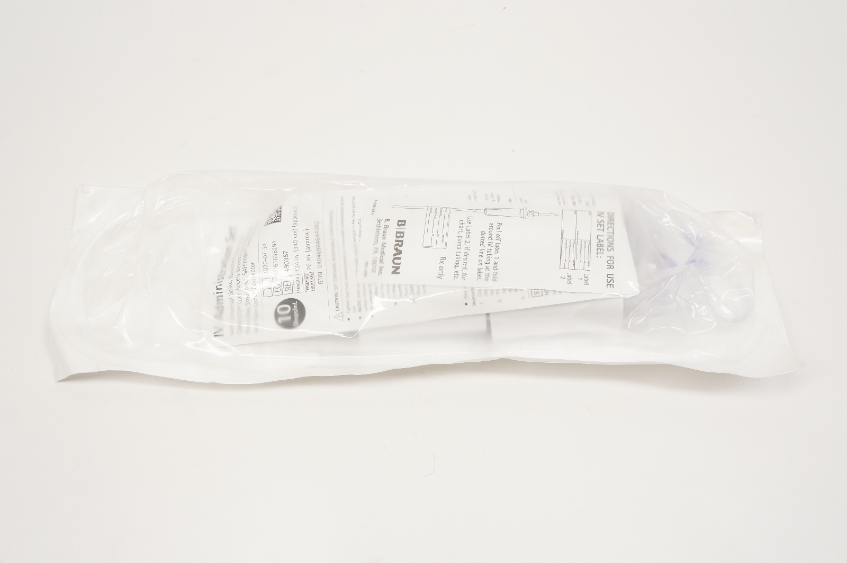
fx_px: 846
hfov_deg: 53.2
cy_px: 282
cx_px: 424
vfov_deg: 36.8
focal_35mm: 36
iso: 800
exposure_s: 1/80
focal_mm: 24
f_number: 8
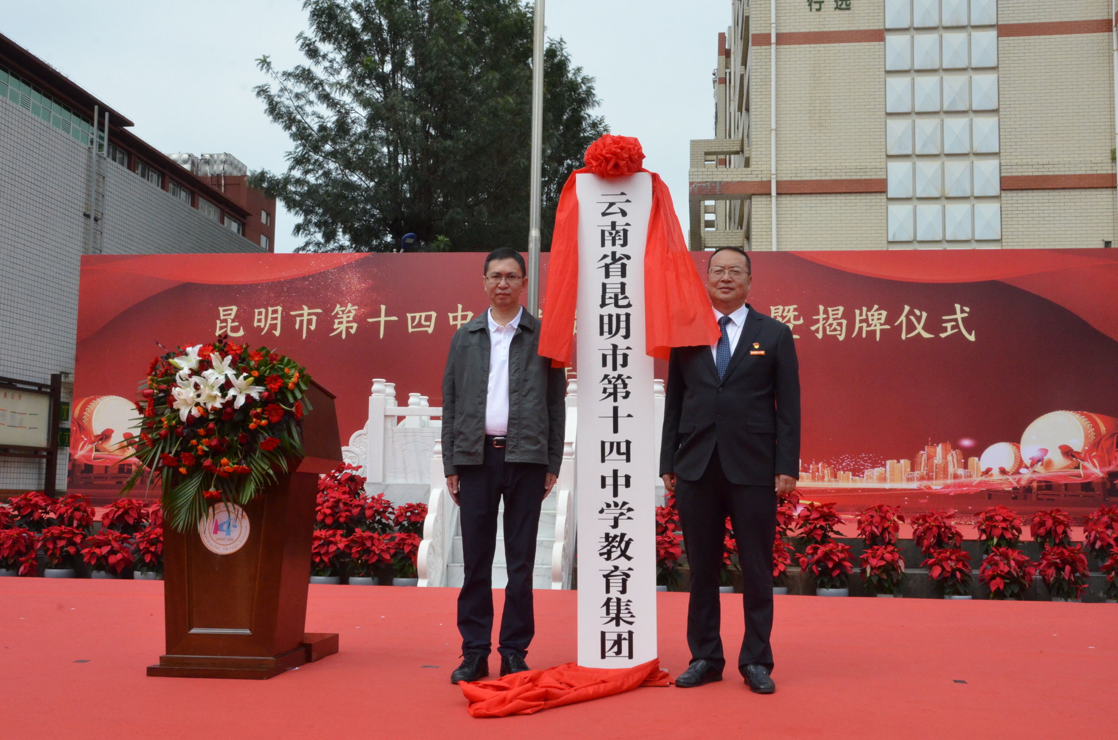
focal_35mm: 36
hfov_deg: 53.2
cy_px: 370
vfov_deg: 36.7
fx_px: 1116
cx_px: 559
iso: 2500
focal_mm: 24
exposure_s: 1/1250
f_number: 18
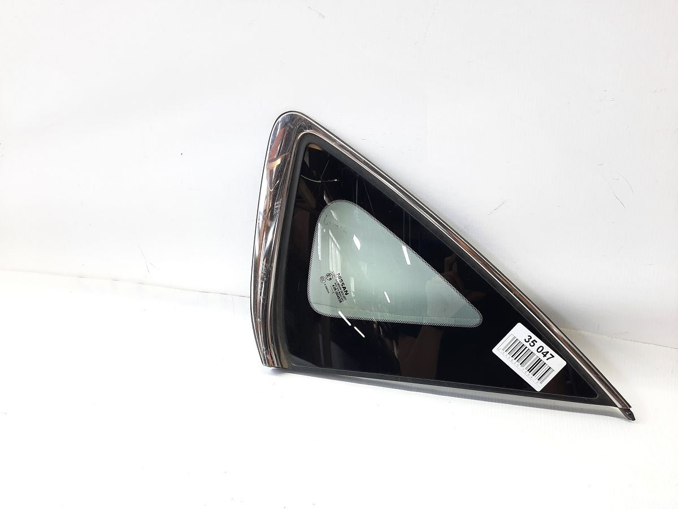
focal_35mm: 25
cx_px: 339
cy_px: 254
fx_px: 490
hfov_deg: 69.4
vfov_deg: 54.9
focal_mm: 4.6
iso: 100
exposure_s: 1/50
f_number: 2
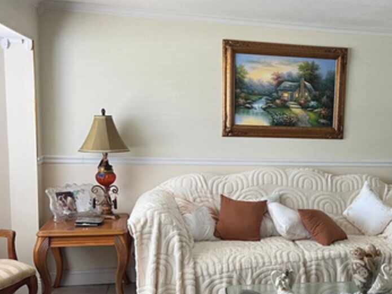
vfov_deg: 30.1
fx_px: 544
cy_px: 189
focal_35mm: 48
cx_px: 316
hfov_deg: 38.1
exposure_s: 1/74
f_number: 1.5
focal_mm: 5.7
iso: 125
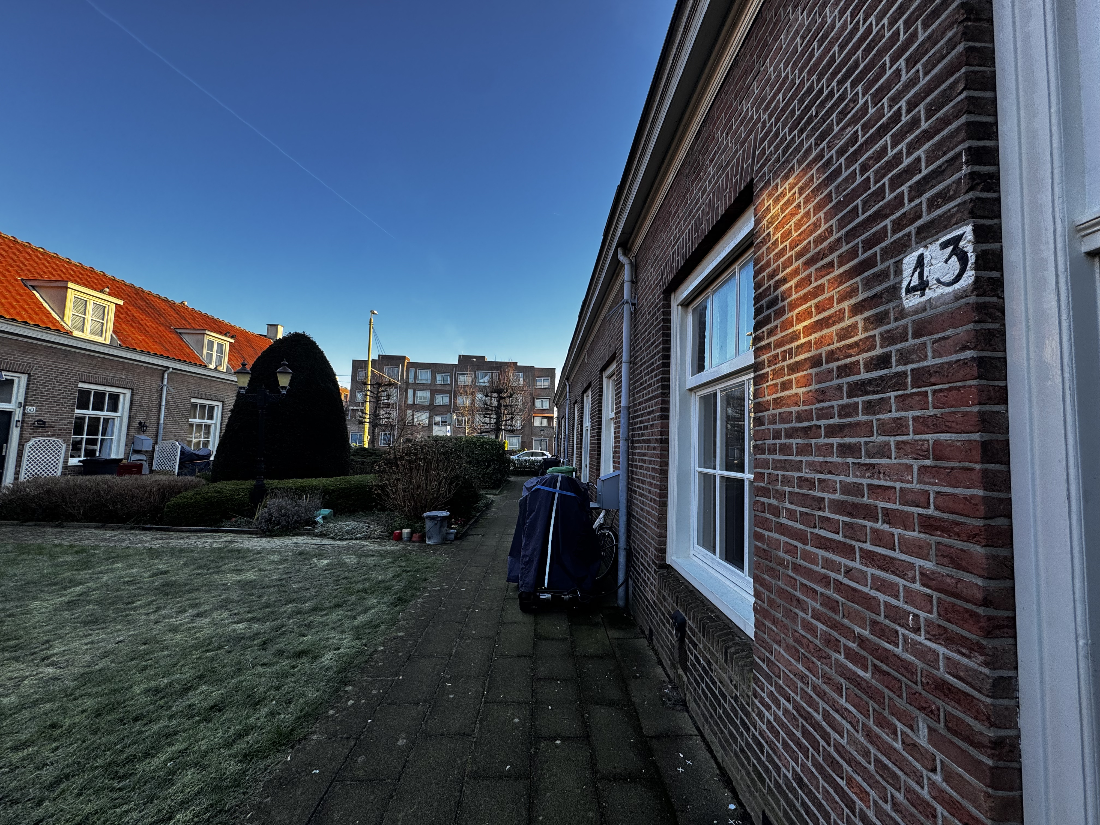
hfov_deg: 102.1
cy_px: 412
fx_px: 445
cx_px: 550
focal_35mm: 14
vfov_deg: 85.7
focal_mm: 2.22
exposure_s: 1/368
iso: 40
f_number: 2.2
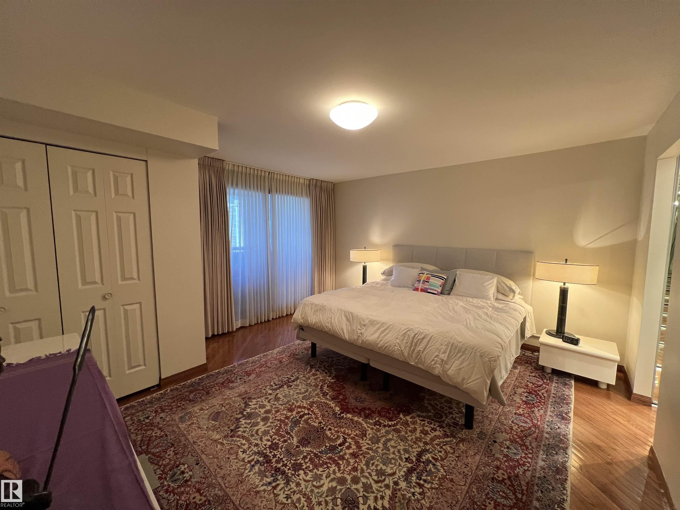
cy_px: 255
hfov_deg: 106.2
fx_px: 255
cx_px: 340
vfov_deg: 89.9
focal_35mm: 13
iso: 250
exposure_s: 1/92
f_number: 1.8
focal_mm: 1.57
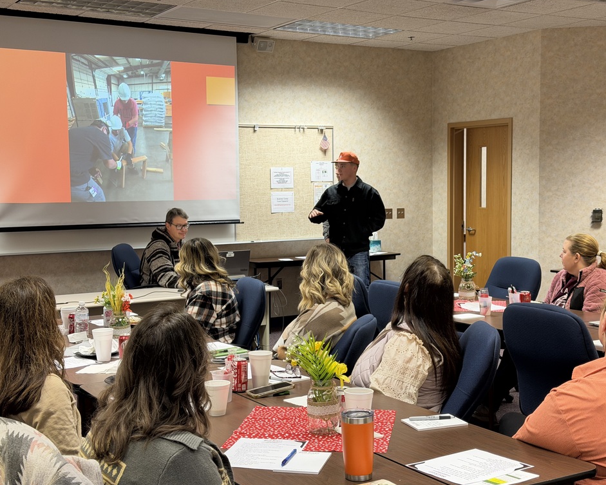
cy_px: 242
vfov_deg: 29.7
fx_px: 915
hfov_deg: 36.6
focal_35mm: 51
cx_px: 319
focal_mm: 6.76
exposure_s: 1/60
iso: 125
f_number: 1.78
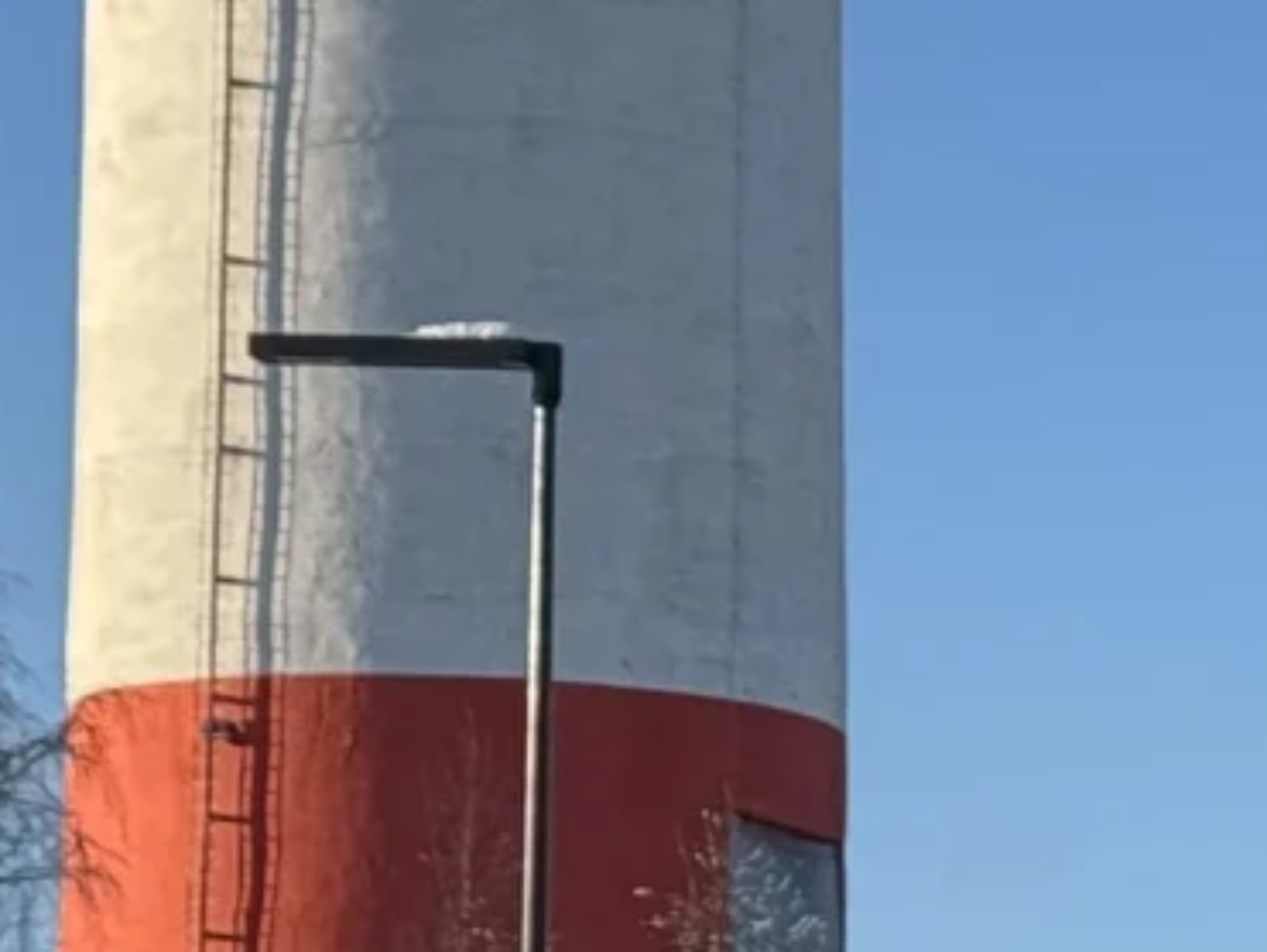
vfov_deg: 5.9
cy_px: 1435
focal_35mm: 249
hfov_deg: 7.7
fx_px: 9120
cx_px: 2305
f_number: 1.78
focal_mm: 6.76
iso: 64
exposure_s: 1/1724
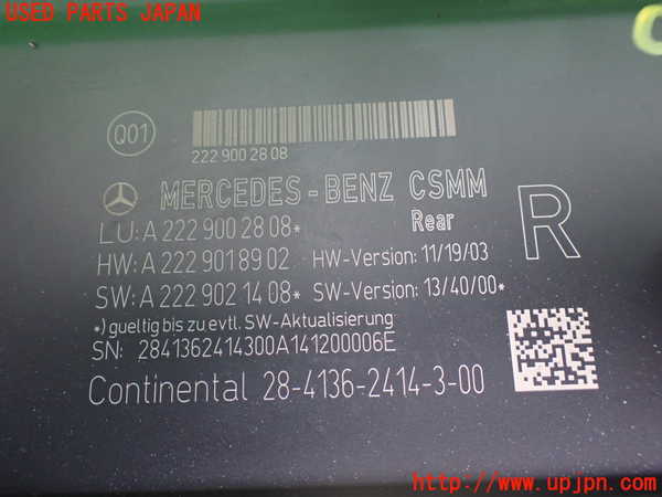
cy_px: 248
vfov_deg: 46.8
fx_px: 574
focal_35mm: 30
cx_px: 331
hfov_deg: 60.0
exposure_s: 1/40
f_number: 2.3
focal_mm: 5.4
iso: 800
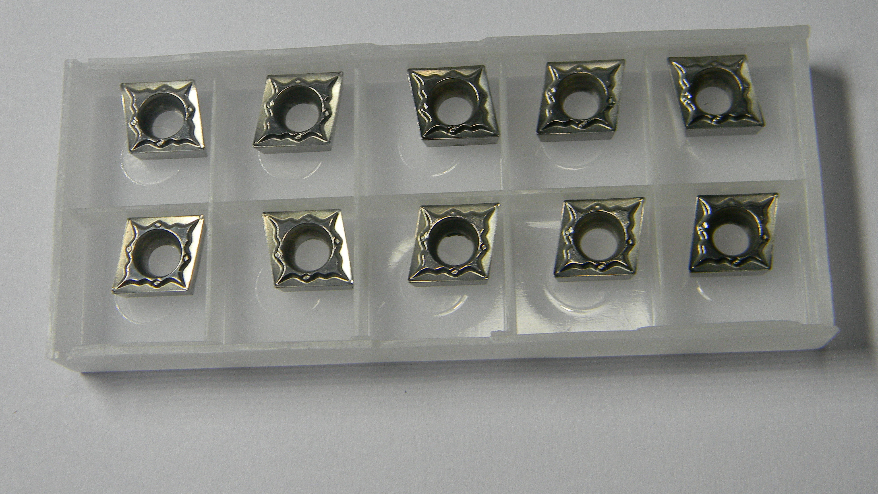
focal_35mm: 62
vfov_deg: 19.4
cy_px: 210
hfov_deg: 33.8
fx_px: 1443
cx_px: 440
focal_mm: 10.1
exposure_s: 1/30
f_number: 4.1
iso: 138
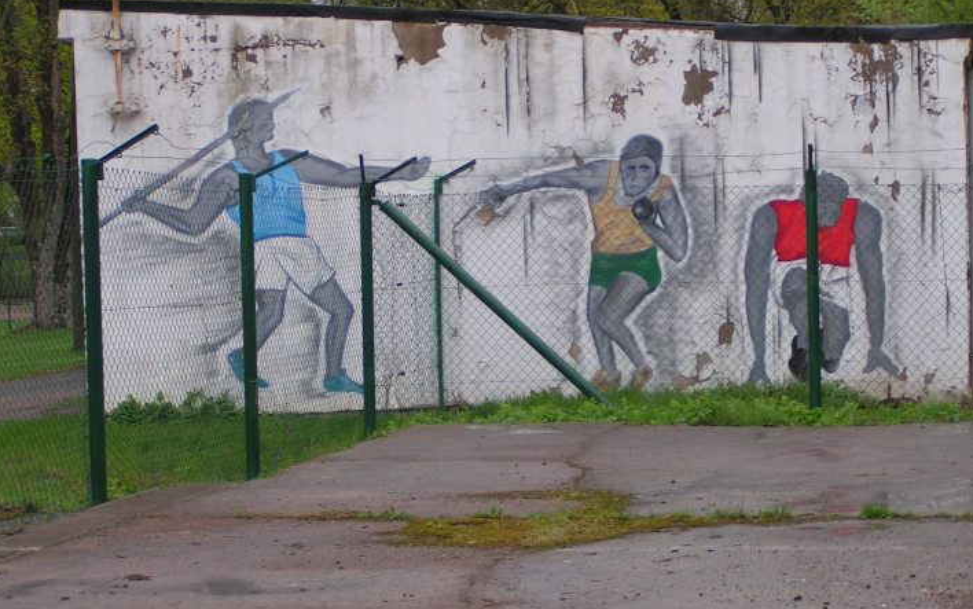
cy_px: 221
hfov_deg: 20.2
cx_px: 497
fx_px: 2732
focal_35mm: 103
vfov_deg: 12.7
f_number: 3.2
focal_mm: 13.2
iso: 50
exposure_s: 1/160
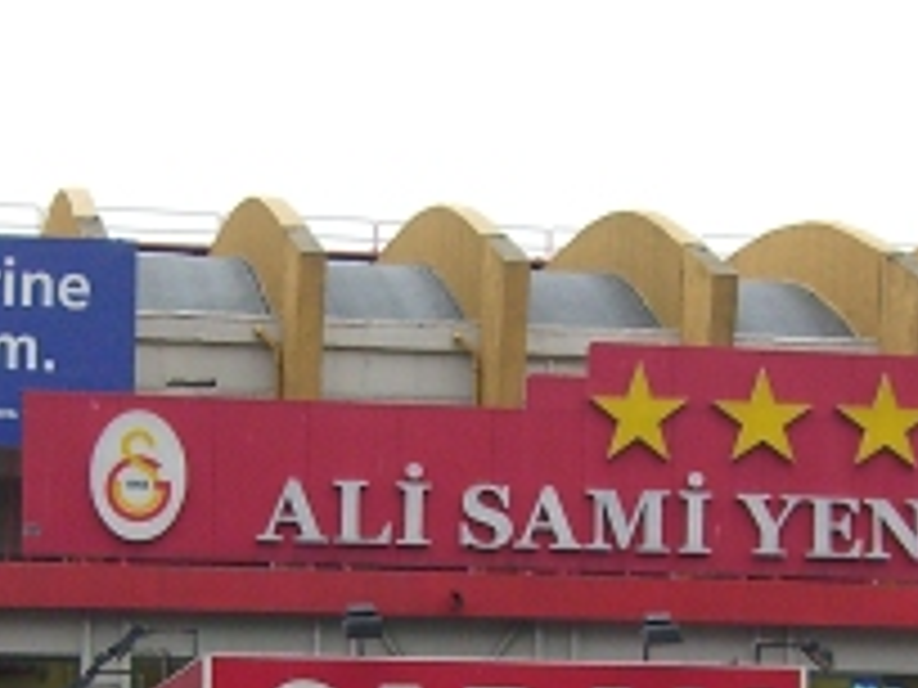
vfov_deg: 12.2
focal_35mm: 119
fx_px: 3156
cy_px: 796
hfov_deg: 16.5
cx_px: 382
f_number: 2.8
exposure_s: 1/125
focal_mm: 7.9
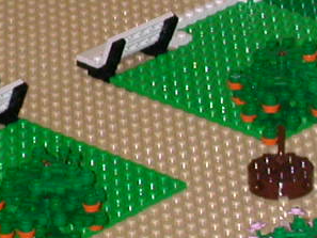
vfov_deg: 3.9
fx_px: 3509
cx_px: -153
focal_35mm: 383
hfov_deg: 5.1
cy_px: 34
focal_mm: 16.8
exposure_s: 1/59.9
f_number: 4.8
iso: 200
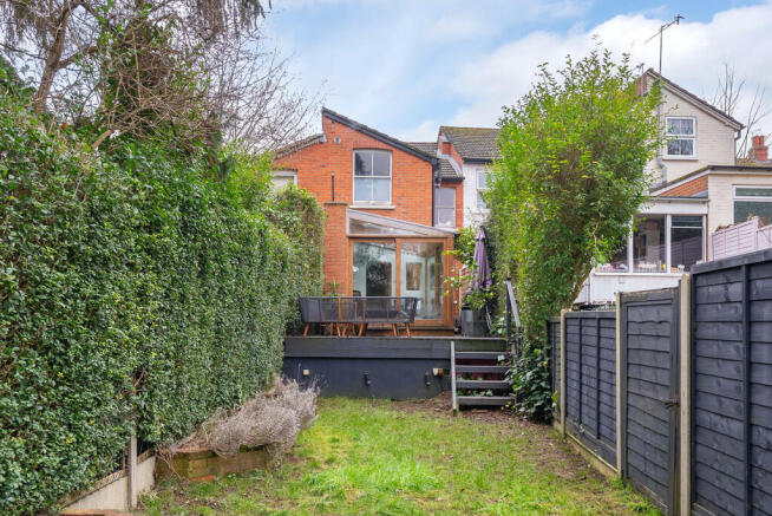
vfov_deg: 48.0
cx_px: 386
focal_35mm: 27
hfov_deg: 67.3
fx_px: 579
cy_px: 258
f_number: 7.1
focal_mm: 27
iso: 1250
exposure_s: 1/80
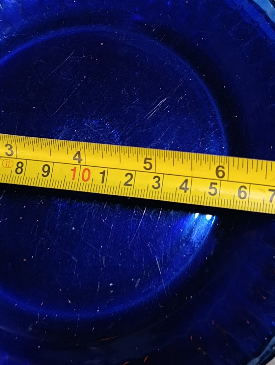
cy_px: 61
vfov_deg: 30.2
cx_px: 157
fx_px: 655
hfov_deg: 23.7
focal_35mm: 62
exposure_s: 1/50
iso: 916
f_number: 1.65
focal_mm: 6.11
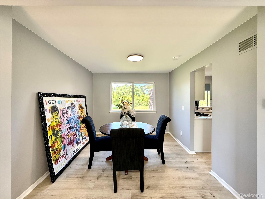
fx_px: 107
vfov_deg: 85.7
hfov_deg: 102.1
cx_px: 132
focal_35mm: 14
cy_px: 100
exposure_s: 1/99
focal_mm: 2.22
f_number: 2.2
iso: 125
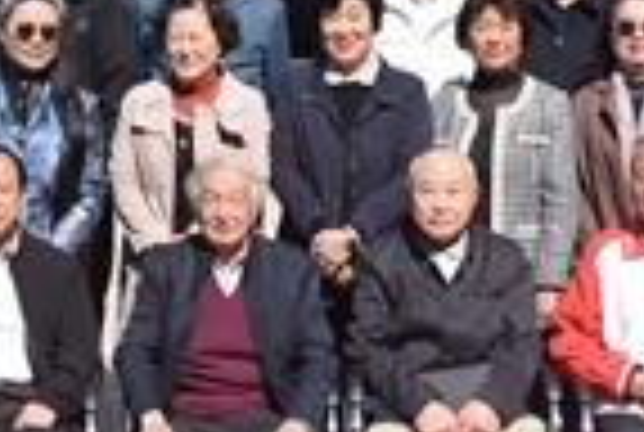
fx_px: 2474
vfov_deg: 9.9
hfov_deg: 14.8
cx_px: 257
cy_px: 47
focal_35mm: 138
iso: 640
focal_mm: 24
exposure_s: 1/8000
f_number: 3.8
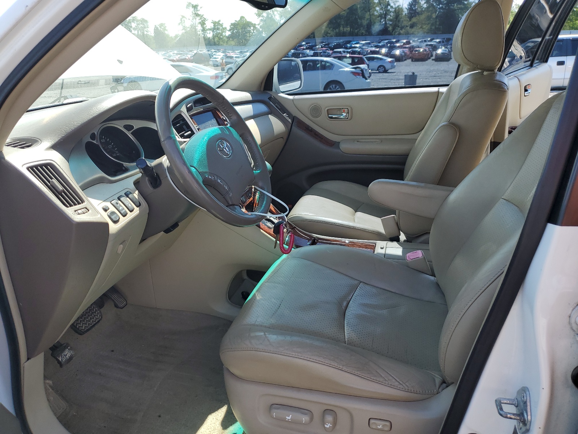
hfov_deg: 67.3
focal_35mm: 26
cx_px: 289
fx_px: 434
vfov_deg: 53.1
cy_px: 217
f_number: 1.5
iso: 50
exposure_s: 1/909
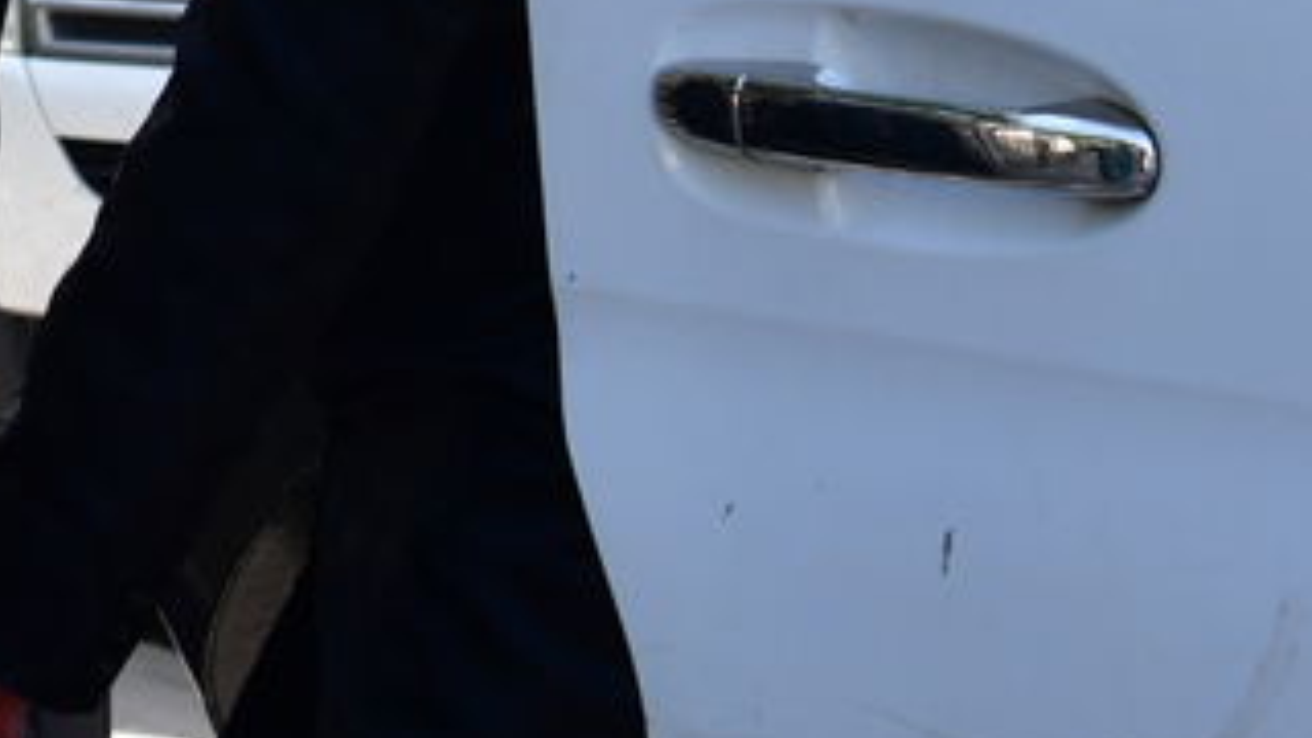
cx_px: -1308
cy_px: -966
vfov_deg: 5.4
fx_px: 7654
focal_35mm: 220
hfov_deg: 9.2
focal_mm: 48
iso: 640
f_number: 6.3
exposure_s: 1/500
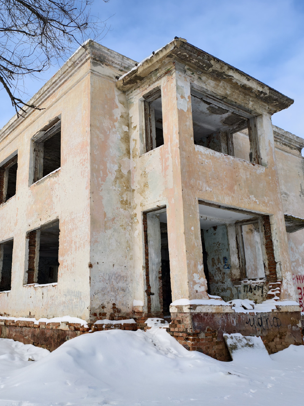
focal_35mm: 31
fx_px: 363
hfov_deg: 44.9
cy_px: 203
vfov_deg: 58.4
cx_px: 106
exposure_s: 1/2315
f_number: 1.57
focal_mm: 6.54
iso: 72
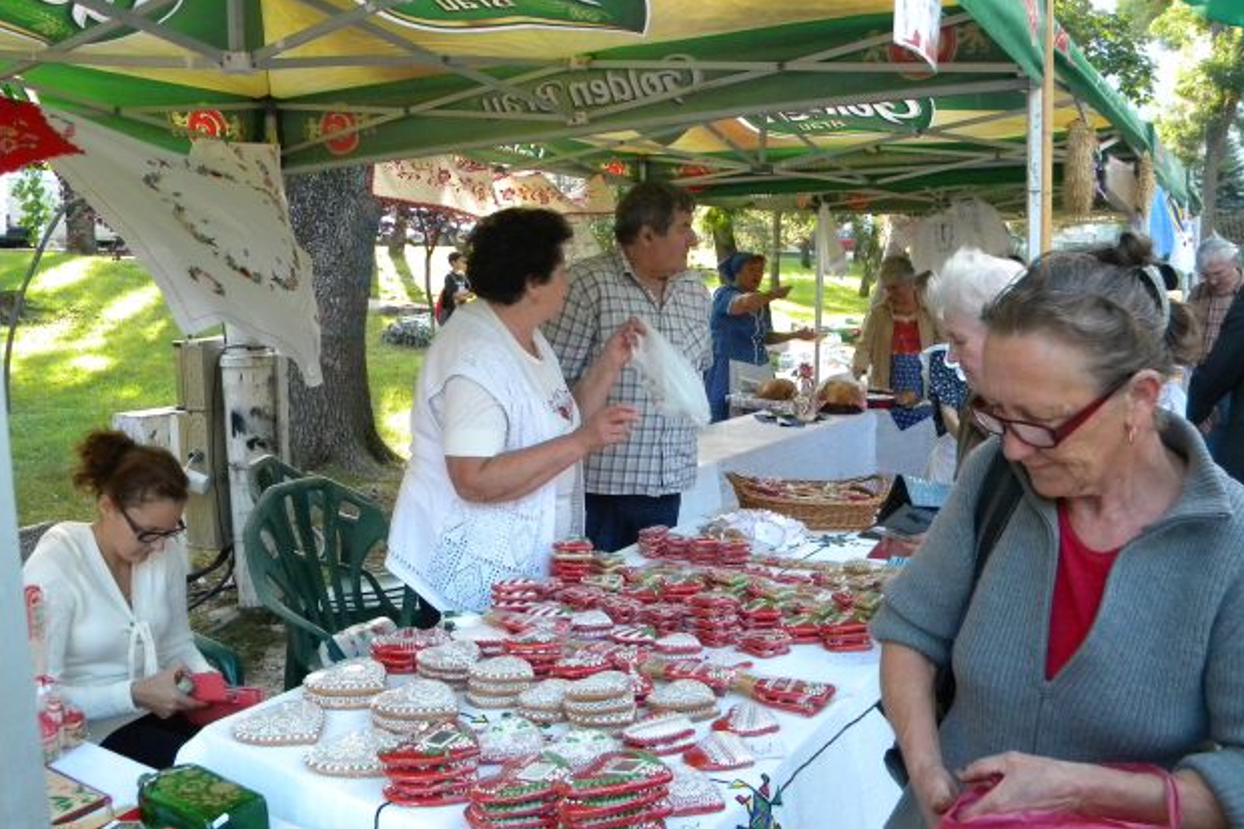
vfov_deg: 43.5
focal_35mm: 30
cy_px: 463
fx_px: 1037
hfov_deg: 61.9
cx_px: 637
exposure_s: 1/238
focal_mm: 5
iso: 400
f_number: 3.5
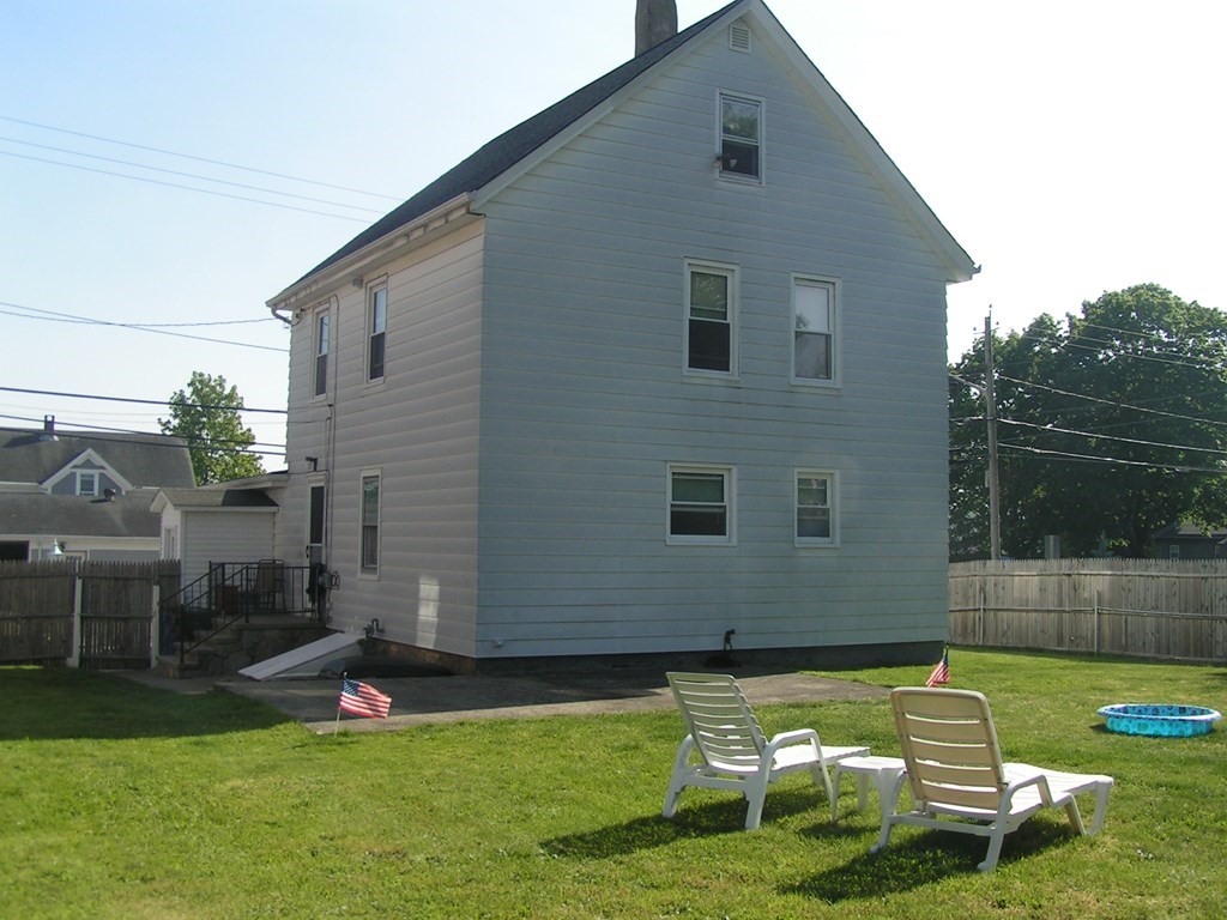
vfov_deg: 37.7
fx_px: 1347
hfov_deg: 49.0
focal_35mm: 38
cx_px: 614
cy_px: 460
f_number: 5.6
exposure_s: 1/320
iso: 50
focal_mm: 5.8
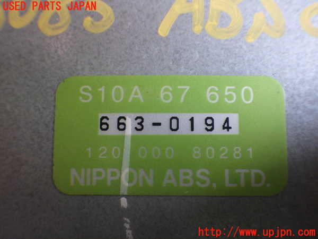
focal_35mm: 31
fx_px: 285
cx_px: 159
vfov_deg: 45.4
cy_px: 120
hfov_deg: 58.4
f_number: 2.3
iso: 800
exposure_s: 1/45
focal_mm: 5.5
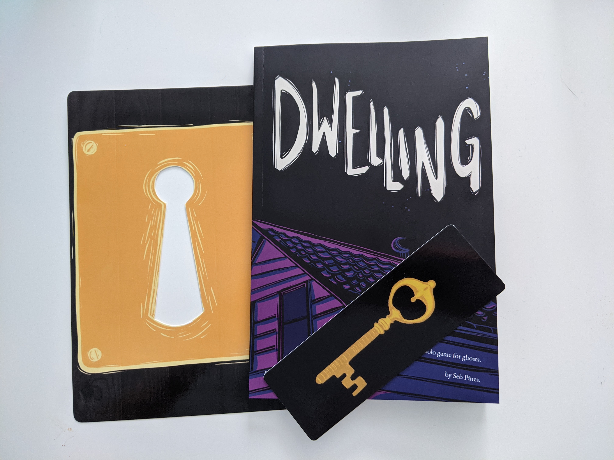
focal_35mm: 27
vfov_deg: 51.4
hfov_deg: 65.3
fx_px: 479
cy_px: 230
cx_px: 307
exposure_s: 1/24
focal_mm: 4.44
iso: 174
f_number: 1.8
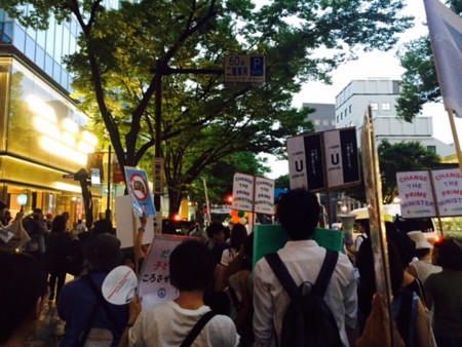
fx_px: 387
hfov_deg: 61.6
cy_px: 174
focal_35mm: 29
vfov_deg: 48.3
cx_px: 231
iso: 200
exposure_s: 1/30
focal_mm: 4.15
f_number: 2.2
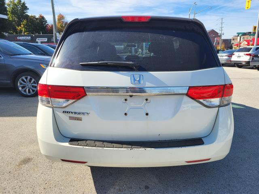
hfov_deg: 67.3
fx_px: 195
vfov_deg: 53.1
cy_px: 97
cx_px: 130
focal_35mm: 26
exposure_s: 1/1804
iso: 40
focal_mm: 5.4
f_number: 1.8
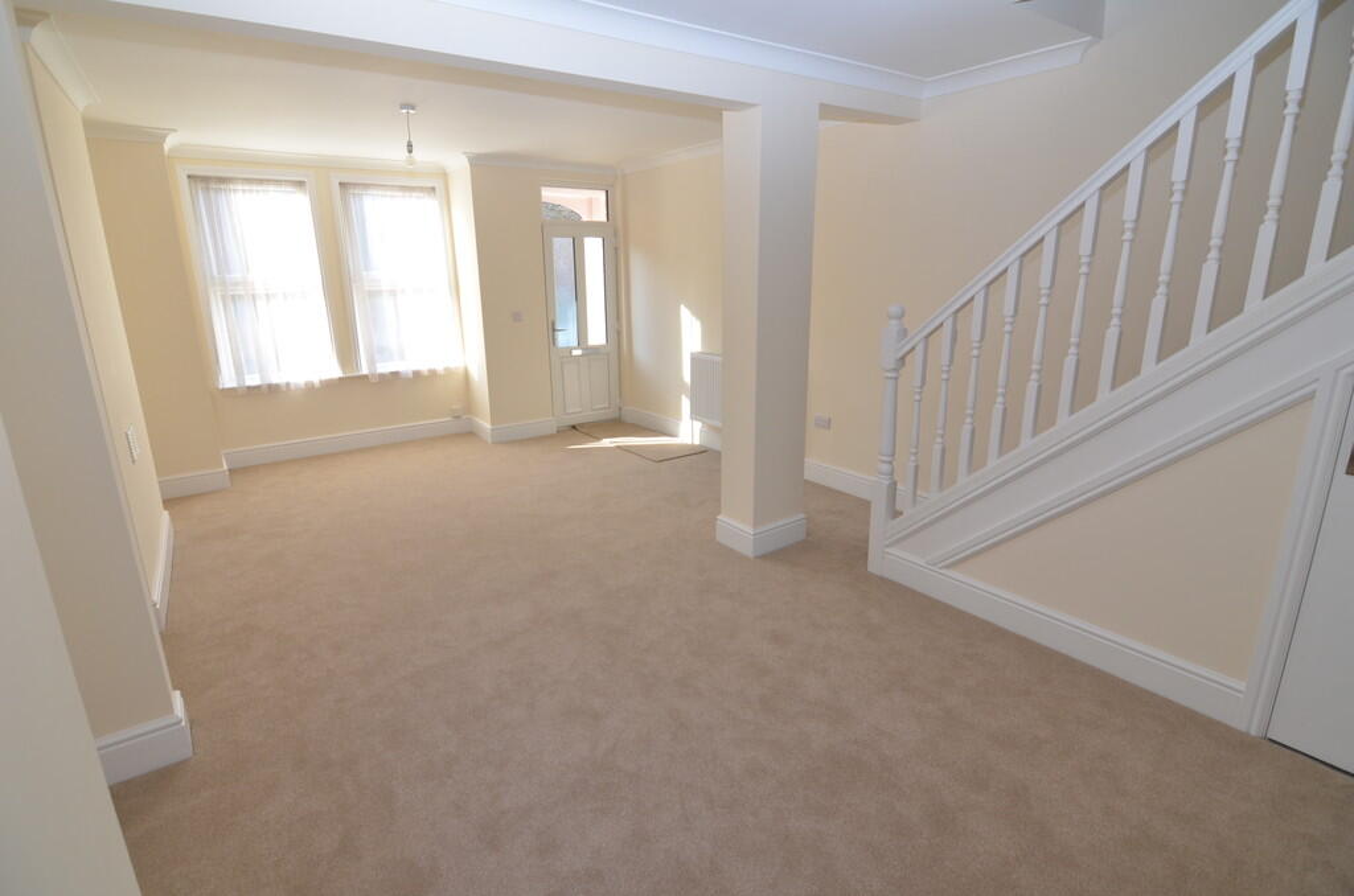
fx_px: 619
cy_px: 448
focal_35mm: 16
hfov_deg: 95.1
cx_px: 677
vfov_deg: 71.8
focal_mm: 11
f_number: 5
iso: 400
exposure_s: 1/100
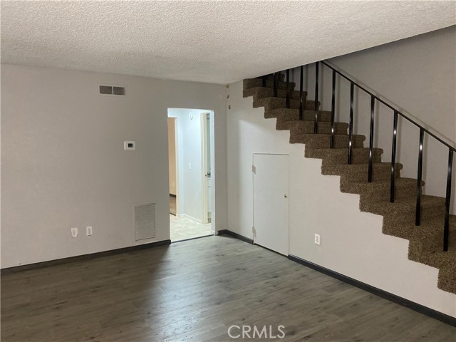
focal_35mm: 26
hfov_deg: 67.3
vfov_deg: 53.1
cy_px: 171
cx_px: 228
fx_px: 343
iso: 500
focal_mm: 4.25
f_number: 1.8
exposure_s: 1/60
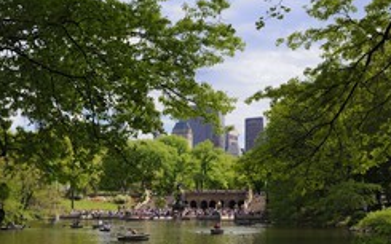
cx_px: 78
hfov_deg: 35.1
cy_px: 196
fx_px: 597
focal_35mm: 56
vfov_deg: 22.8
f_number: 10
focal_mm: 32
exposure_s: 1/200
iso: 200
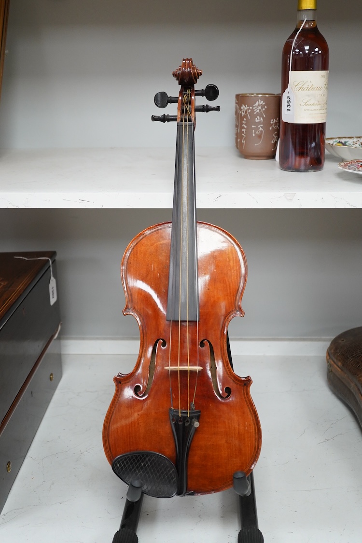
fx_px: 679
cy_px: 272
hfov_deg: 29.9
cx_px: 181
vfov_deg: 43.6
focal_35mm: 45
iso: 2000
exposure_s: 1/200
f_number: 4
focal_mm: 30
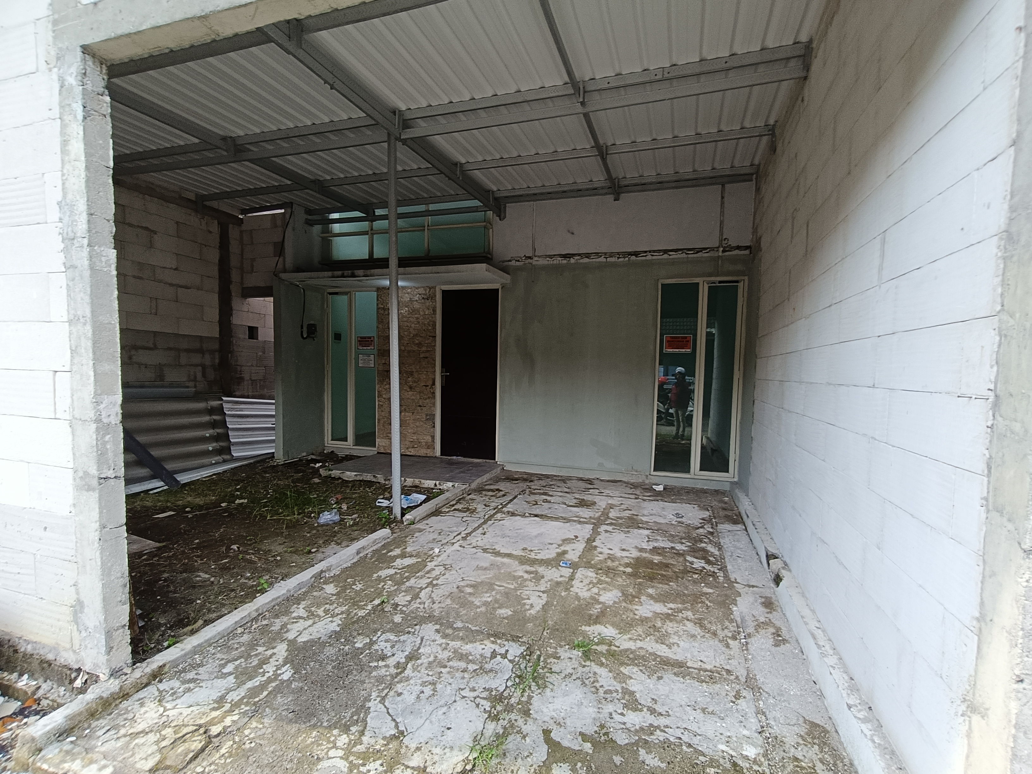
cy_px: 387
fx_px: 477
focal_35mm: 16
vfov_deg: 78.1
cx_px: 516
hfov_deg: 94.5
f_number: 2.2
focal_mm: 1.68
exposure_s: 1/100
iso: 64
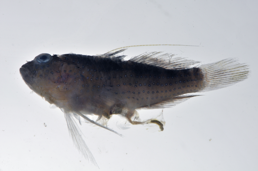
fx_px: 1127
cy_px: 86
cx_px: 129
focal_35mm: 158
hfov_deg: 13.1
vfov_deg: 8.7
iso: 200
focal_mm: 105
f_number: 36
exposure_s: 1/60
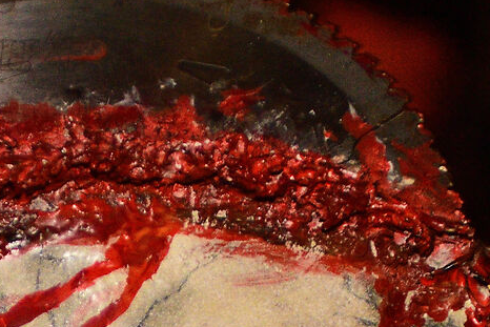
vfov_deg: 4.4
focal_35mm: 309
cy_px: 652
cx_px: 103
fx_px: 4207
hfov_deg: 6.7
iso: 2000
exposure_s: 1/60
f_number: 2.8
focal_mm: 60
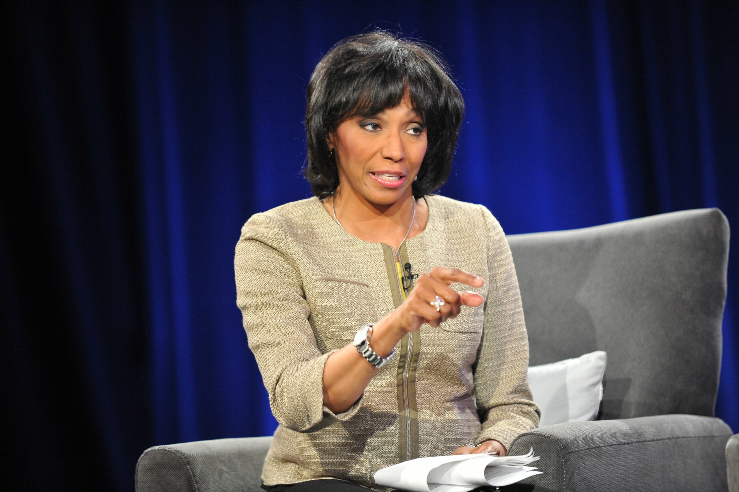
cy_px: 246
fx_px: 4103
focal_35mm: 200
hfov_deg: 10.3
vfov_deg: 6.9
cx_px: 370
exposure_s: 1/125
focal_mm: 200
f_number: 2.8
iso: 1600
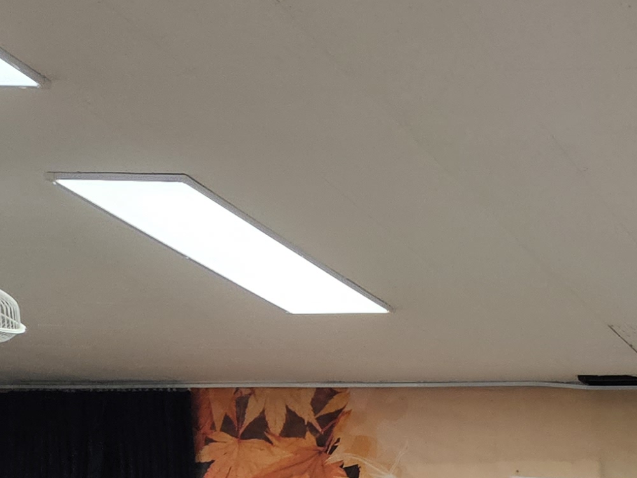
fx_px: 1693
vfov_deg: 14.8
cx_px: 1029
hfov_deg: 18.3
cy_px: 744
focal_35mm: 92
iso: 320
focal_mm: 5.4
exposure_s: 1/359
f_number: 1.8
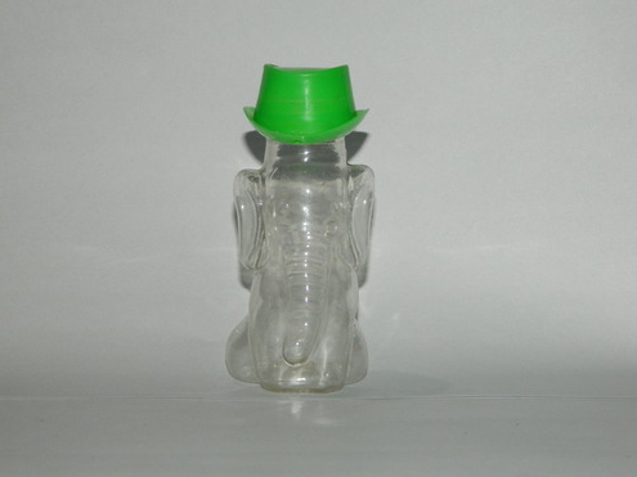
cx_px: 317
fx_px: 1913
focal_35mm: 104
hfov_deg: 18.9
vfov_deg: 14.2
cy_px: 237
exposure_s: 1/60
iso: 200
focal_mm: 18.6
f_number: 4.5
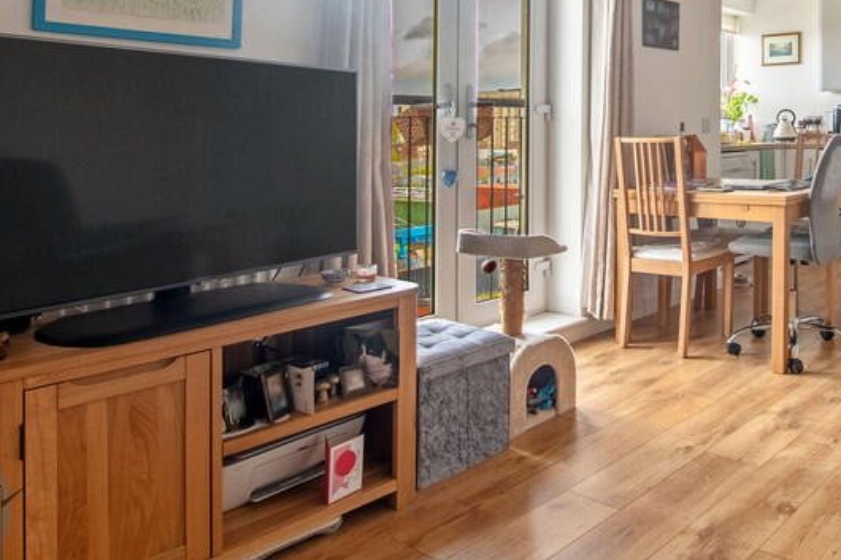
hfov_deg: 60.5
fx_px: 677
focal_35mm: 29
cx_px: 620
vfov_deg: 42.9
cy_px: 113
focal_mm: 10
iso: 200
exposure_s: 1/320
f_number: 5
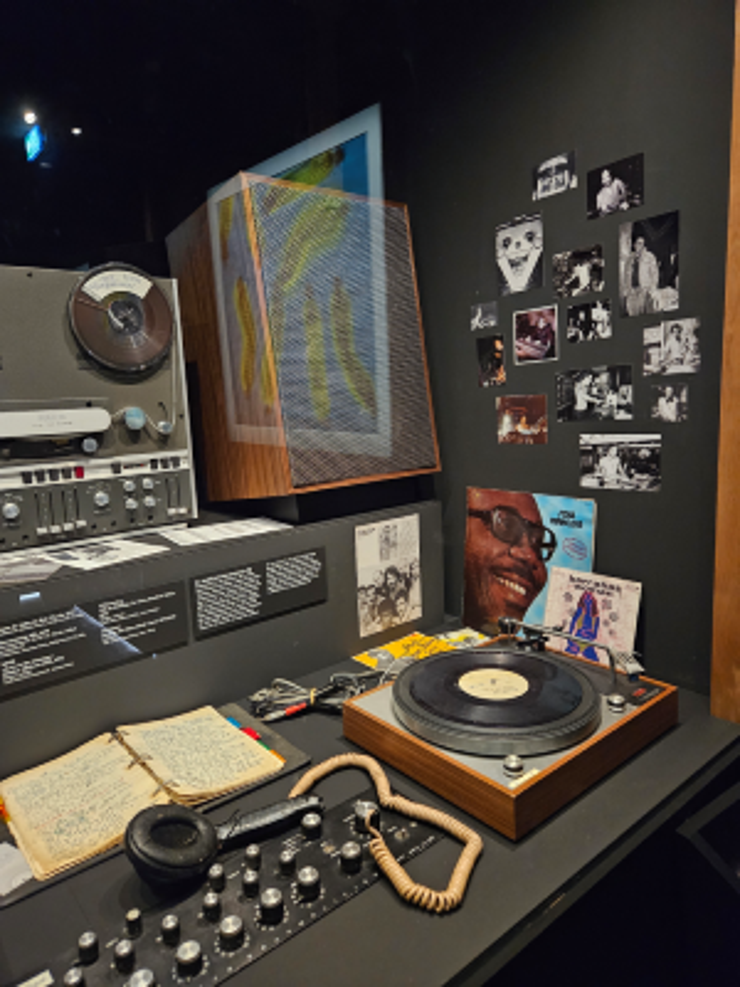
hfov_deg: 58.9
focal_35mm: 23
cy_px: 494
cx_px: 370
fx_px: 656
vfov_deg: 73.9
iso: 1000
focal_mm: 5.4
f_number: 1.8
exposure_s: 1/25
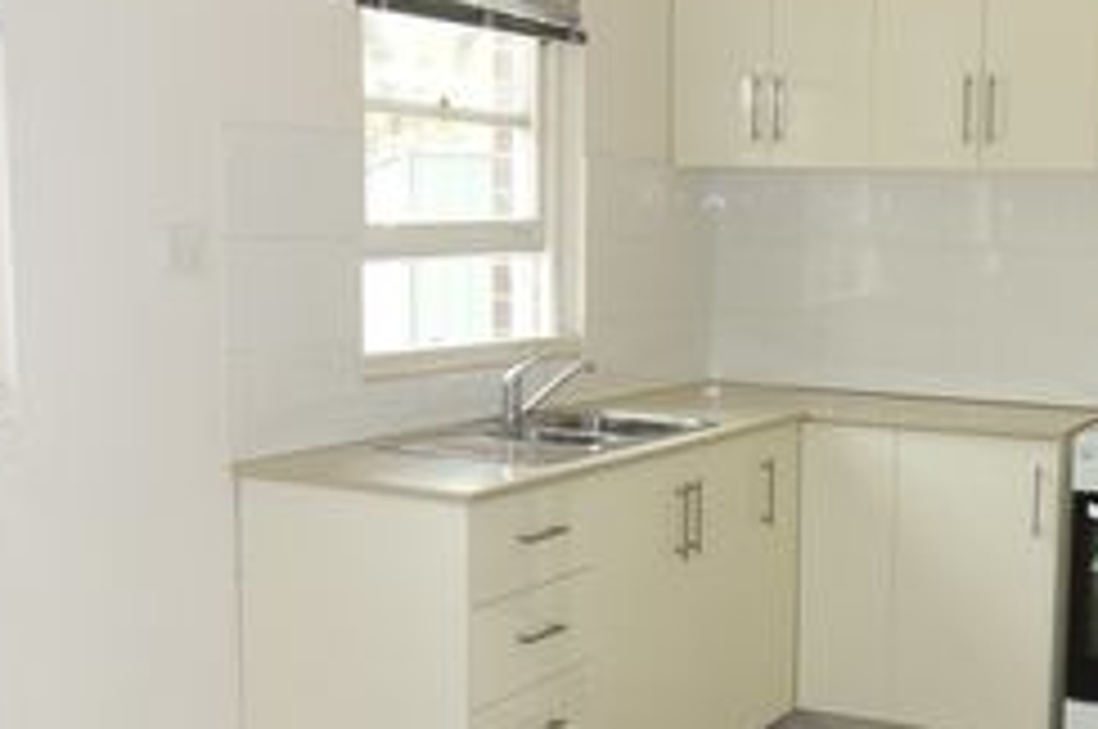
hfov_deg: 36.3
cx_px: 774
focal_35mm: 54
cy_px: 502
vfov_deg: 24.8
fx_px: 1645
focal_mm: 10.4
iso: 125
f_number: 1.8
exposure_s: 1/50
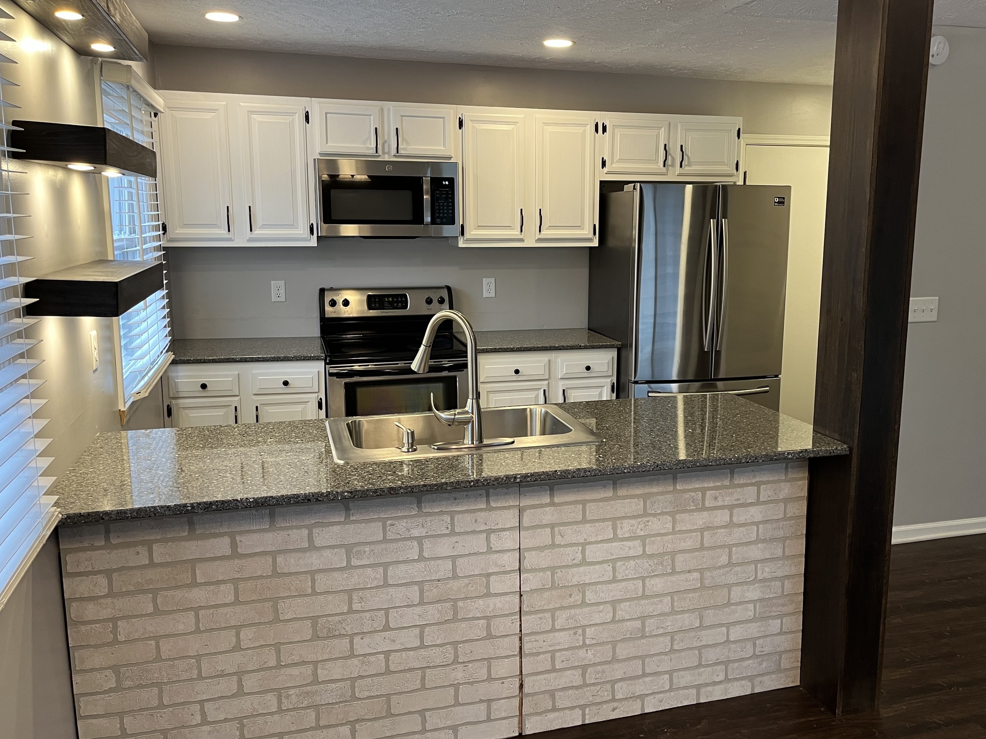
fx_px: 855
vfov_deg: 46.8
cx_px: 542
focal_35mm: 30
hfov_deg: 59.8
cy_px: 362
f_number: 1.6
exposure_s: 1/60
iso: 125
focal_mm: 5.1
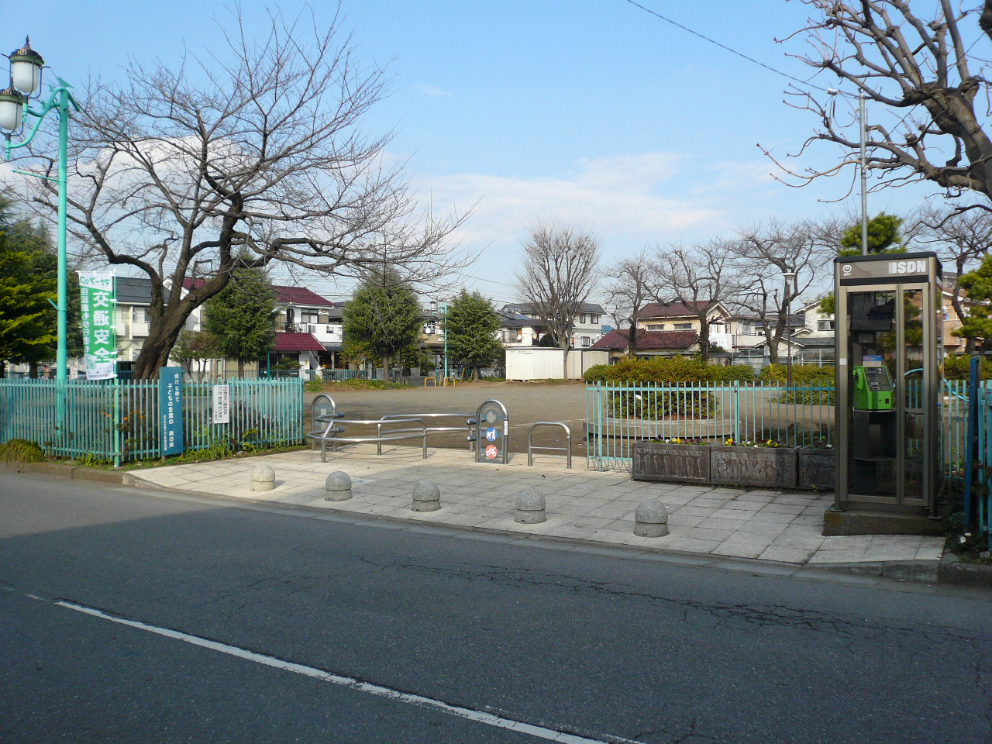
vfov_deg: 49.7
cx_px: 496
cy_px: 372
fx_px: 802
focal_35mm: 28
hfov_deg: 63.4
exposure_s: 1/125
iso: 100
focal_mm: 4.6
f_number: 8
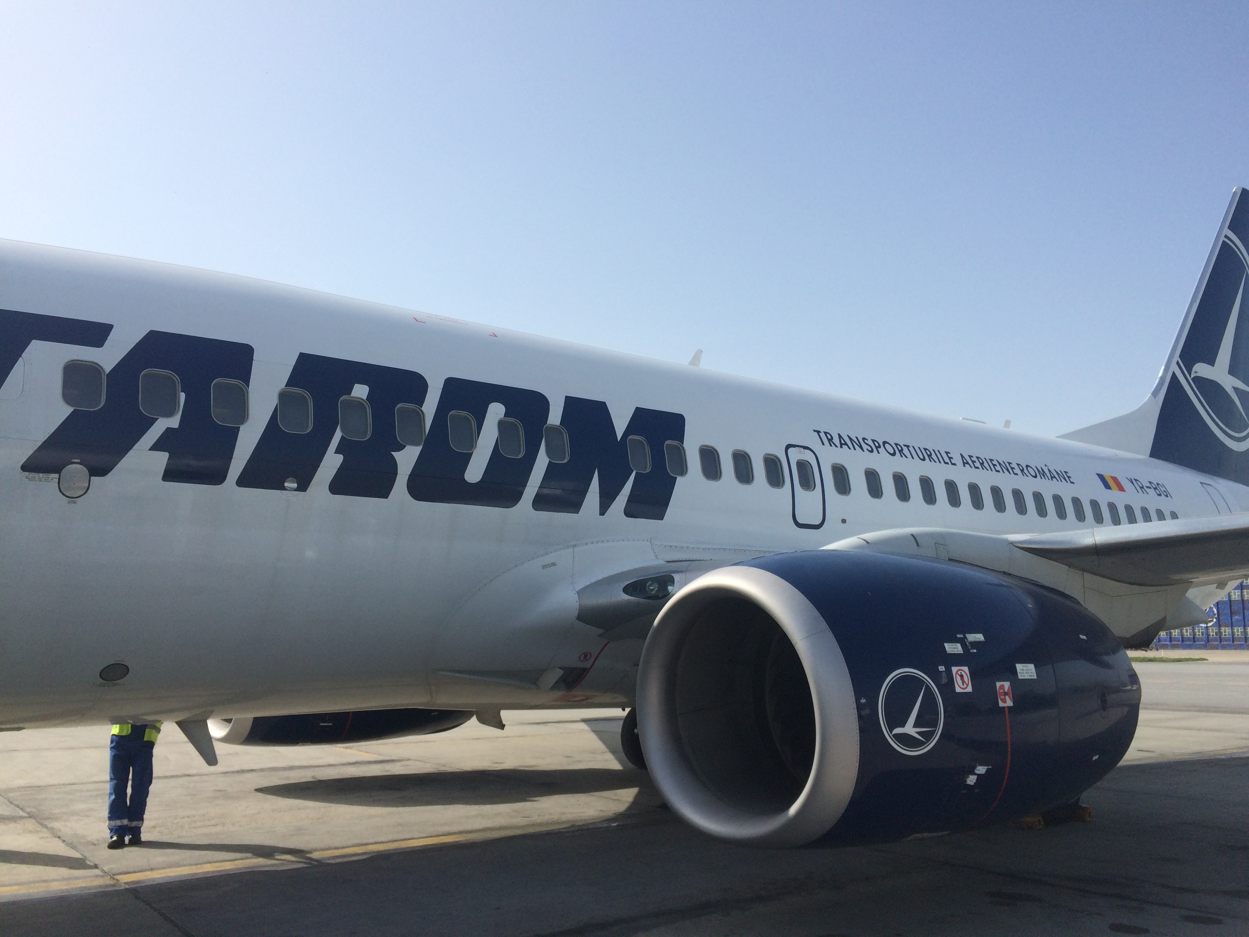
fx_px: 1046
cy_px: 468
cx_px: 624
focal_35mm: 29
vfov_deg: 48.2
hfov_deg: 61.7
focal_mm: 4.15
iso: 32
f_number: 2.2
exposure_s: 1/2564
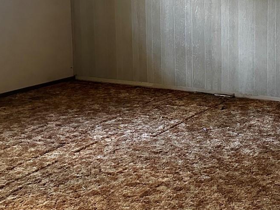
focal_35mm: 59
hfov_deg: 31.8
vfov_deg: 24.4
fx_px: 477
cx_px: 225
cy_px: 44
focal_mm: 6.86
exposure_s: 1/40
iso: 1000
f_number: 1.78
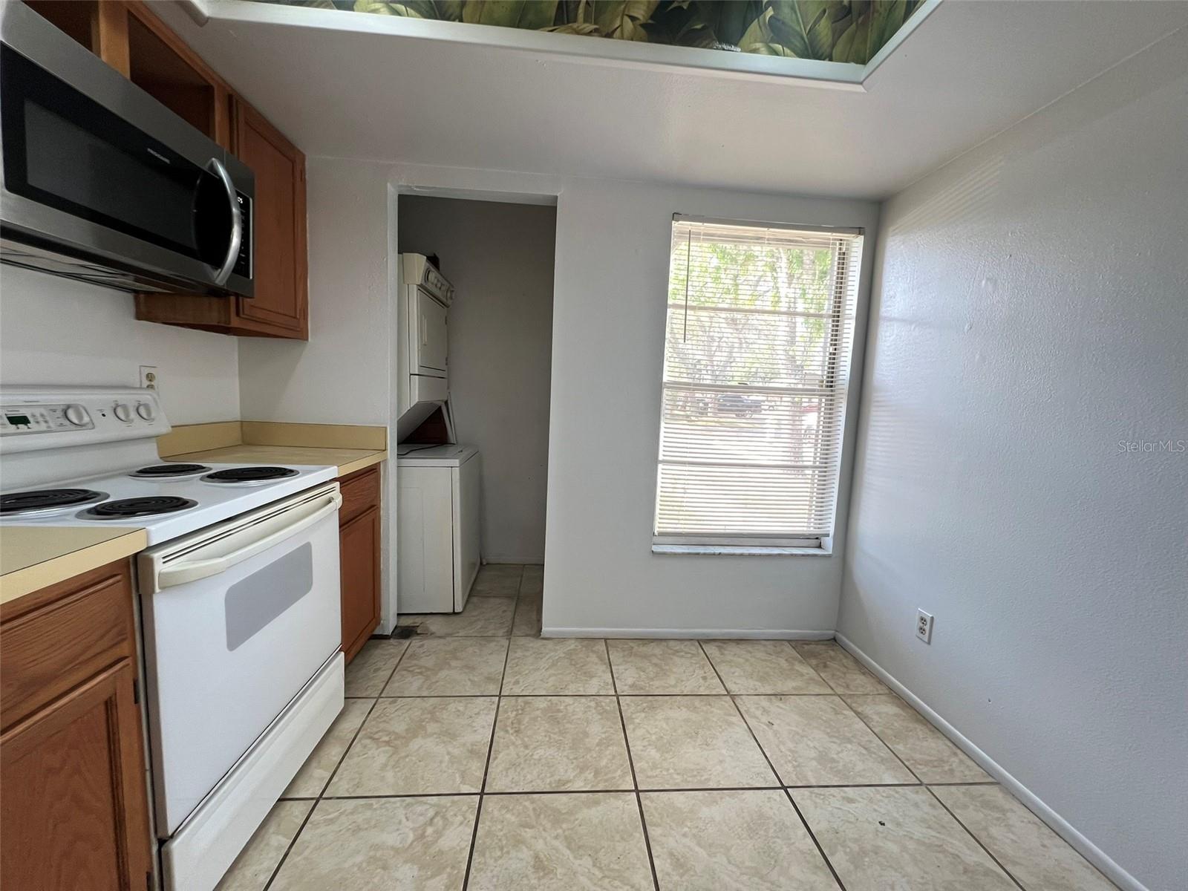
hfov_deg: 106.2
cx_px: 594
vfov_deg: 89.9
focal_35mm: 13
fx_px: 446
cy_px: 446
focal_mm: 1.57
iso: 200
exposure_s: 1/99
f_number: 1.8
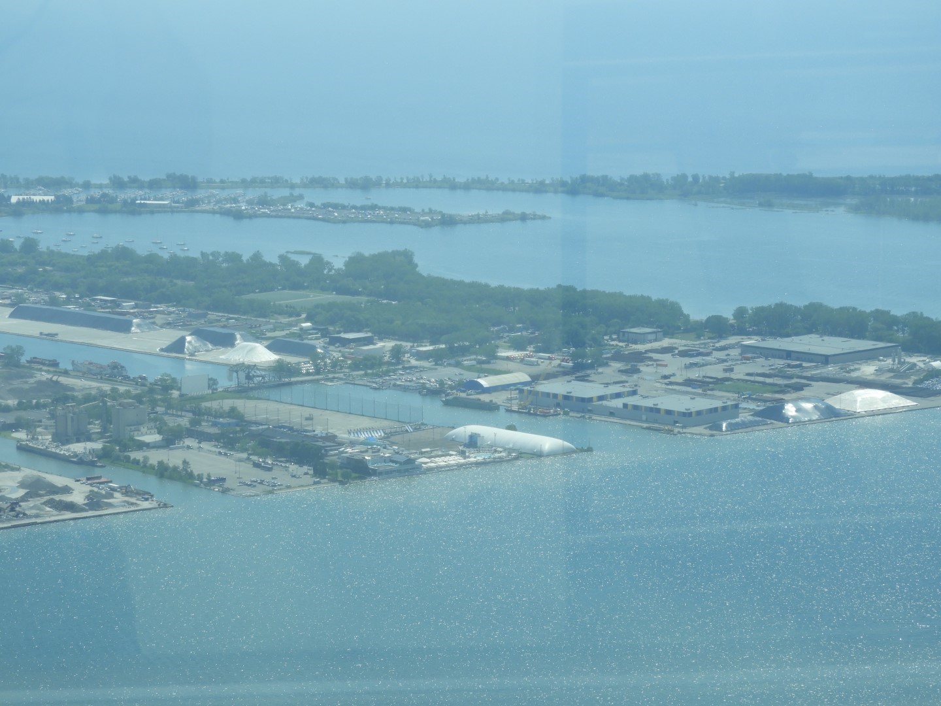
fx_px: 3398
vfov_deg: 11.9
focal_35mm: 125
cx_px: 470
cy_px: 353
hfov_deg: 15.8
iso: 100
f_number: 5
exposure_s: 1/500
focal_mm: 22.4
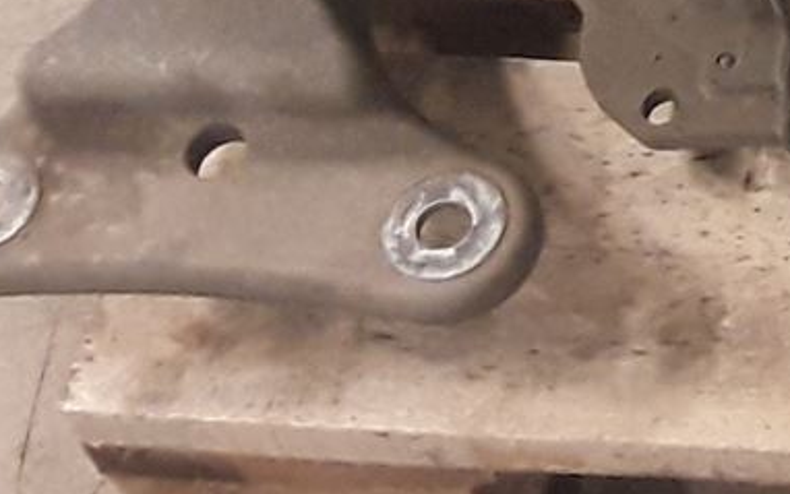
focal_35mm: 159
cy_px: -643
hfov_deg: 11.9
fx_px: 3424
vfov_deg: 7.7
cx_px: 1516
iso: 100
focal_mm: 2.91
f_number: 1.9
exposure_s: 1/50
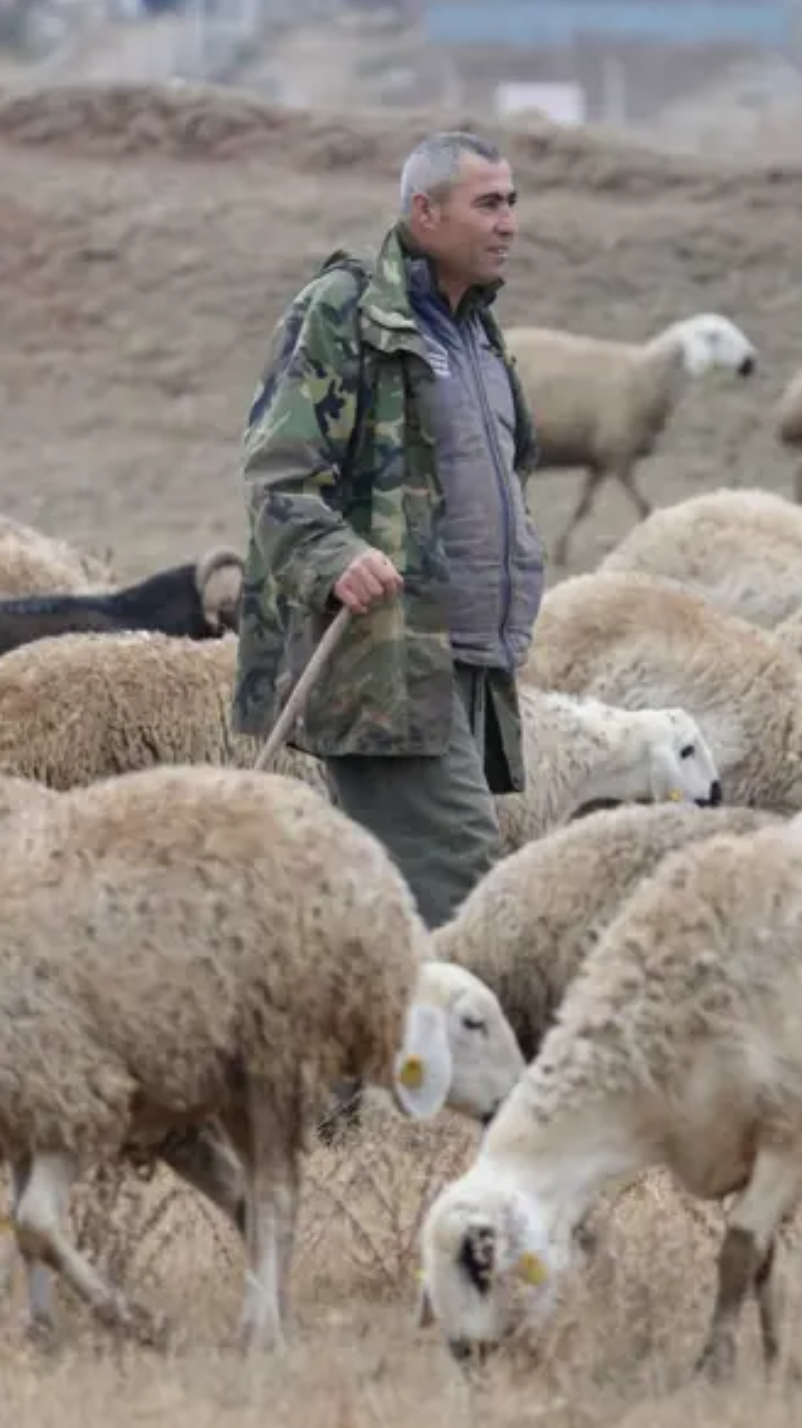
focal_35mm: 442
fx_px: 16730
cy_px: 714
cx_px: 430
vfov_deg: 4.9
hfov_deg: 2.7
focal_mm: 280
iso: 400
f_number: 5.6
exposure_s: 1/320
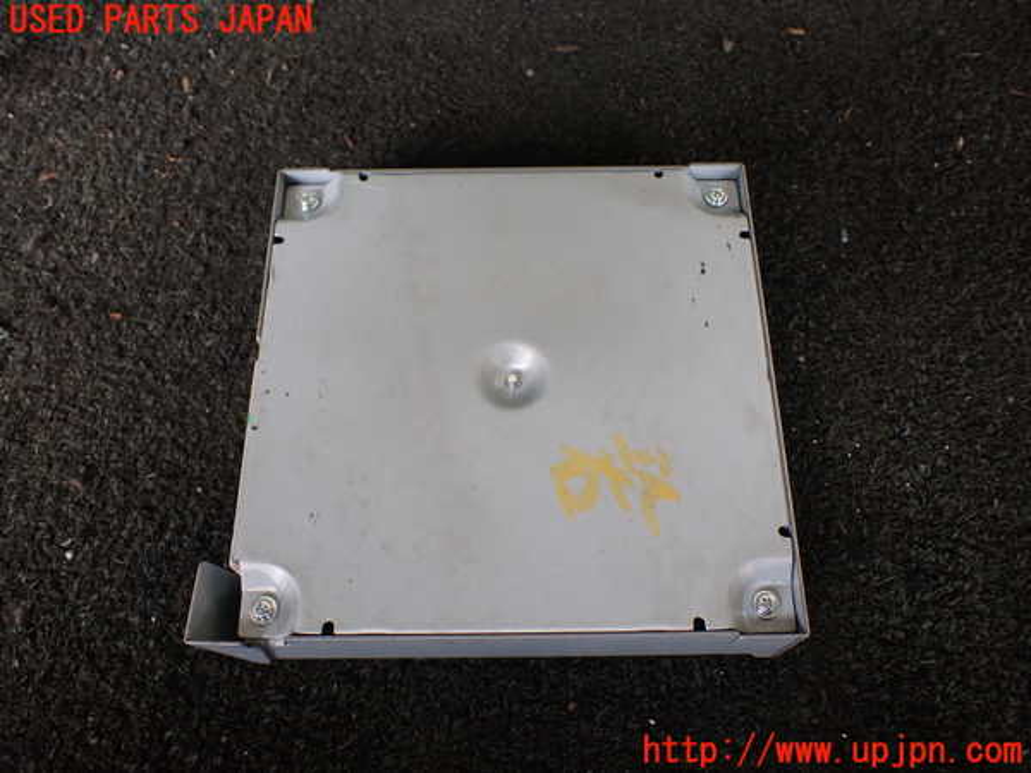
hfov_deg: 60.0
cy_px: 386
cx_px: 516
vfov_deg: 46.8
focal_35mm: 30
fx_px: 894
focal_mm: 5.4
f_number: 2.3
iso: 160
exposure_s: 1/125
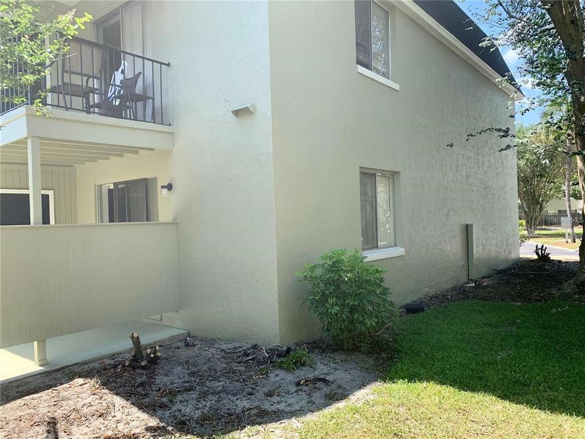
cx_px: 292
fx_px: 439
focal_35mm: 26
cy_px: 220
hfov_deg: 67.3
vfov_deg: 53.1
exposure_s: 1/580
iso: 25
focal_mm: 4.25
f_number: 1.8
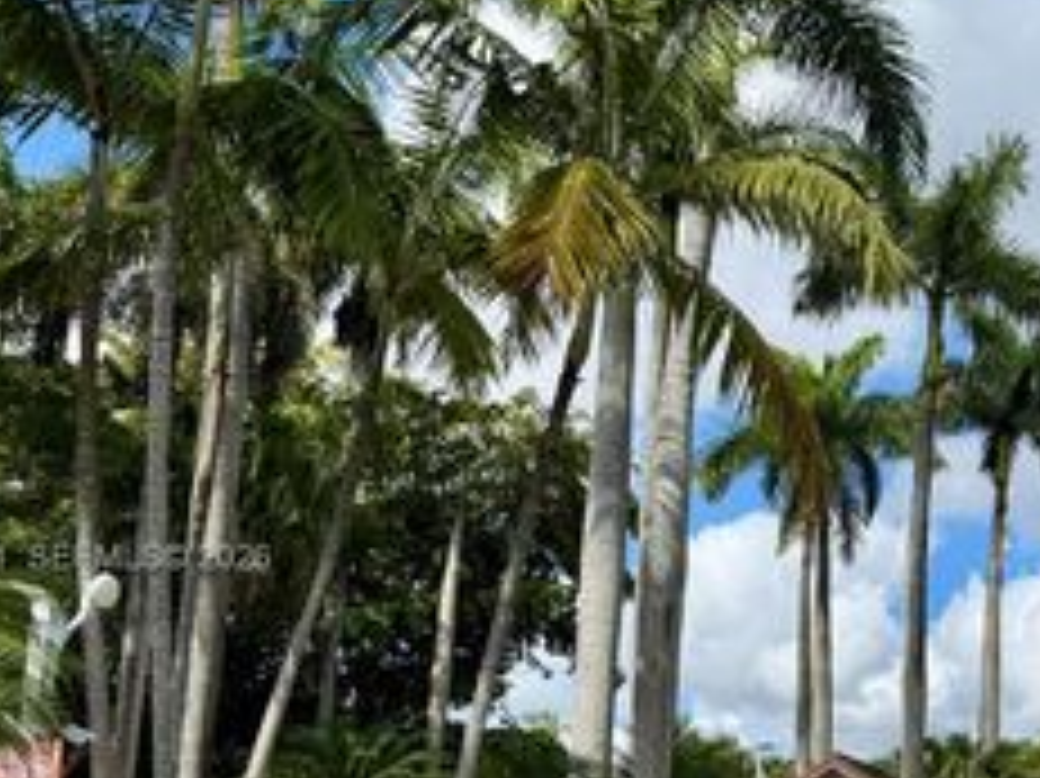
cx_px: 959
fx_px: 1561
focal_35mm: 52
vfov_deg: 27.7
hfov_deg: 34.5
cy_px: 560
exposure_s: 1/4975
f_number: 1.78
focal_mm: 6.76
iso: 80
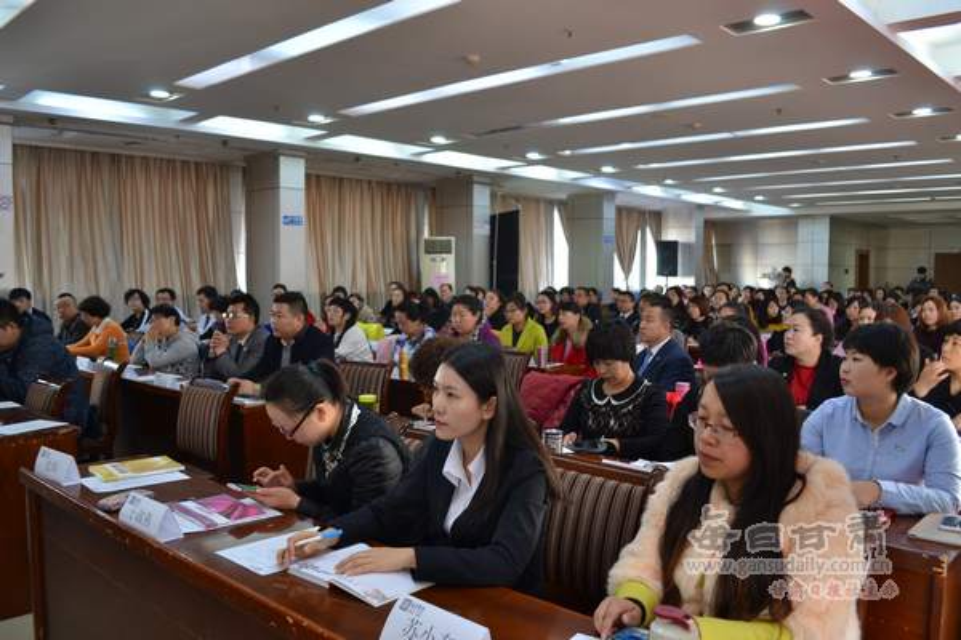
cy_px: 320
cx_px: 480
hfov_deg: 61.9
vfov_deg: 43.6
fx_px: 801
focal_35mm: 30
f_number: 3.8
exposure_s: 1/25
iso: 400
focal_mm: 20
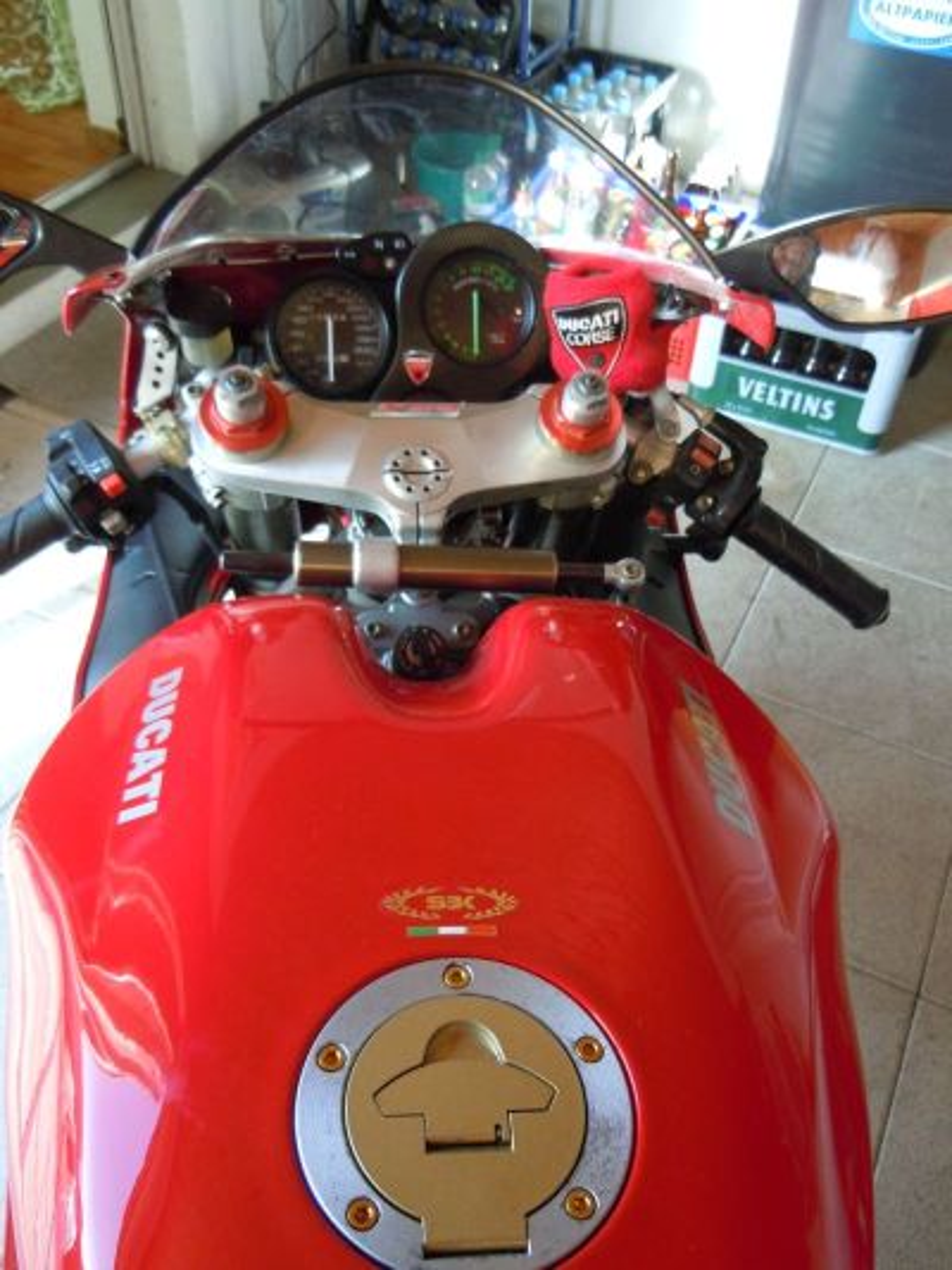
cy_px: 635
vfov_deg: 60.0
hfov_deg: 46.8
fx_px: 1100
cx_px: 476
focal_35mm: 30
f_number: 3.5
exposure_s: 1/60
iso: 250
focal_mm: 5.4
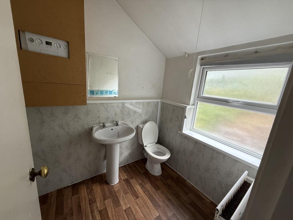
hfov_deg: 102.1
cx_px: 146
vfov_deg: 85.7
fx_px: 119
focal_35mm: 14
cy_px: 110
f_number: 2.2
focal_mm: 2.22
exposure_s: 1/99
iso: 125
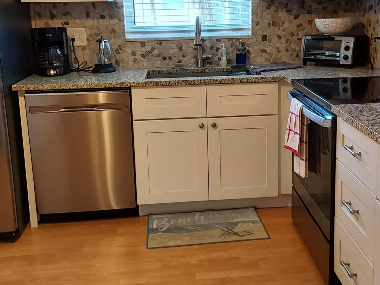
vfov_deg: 33.4
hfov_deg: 43.7
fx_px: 472
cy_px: 100
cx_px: 217
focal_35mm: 43
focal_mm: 4.6
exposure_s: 1/60
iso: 200
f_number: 1.8
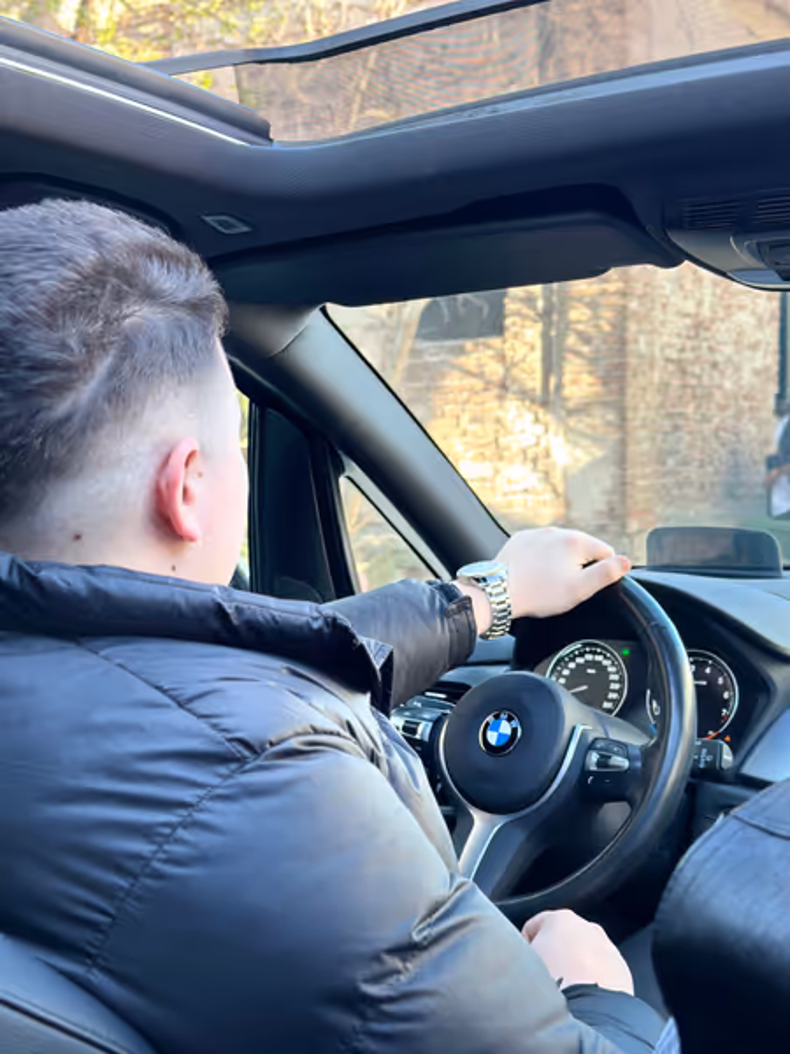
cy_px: 527
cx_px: 395
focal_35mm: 48
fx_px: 1461
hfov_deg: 30.3
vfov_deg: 39.7
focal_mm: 6.86
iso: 100
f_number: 1.78
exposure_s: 1/121
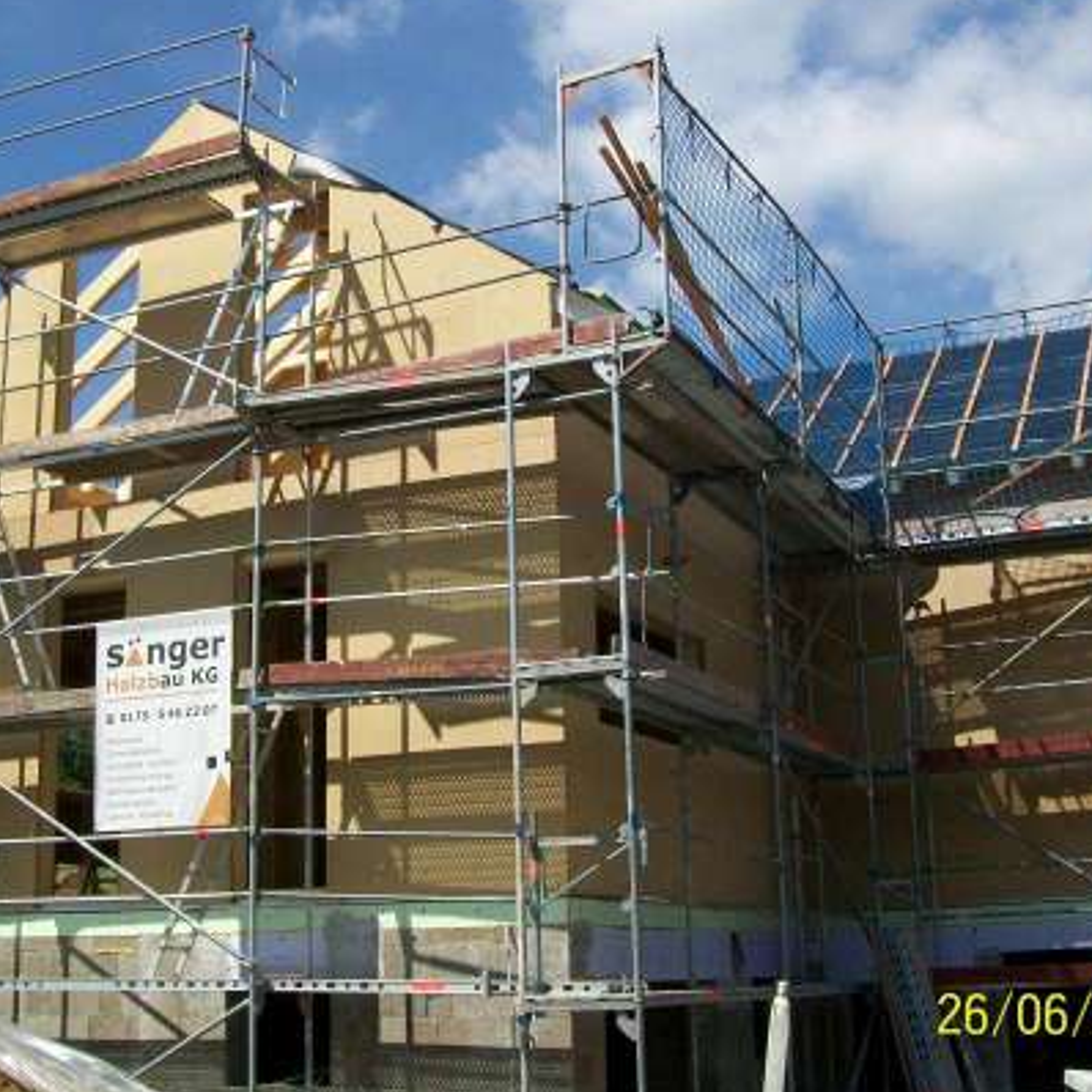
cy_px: 535
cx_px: 461
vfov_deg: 35.4
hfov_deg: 35.3
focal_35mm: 48
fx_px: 1713
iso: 64
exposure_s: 1/640
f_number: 4.8
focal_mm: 6
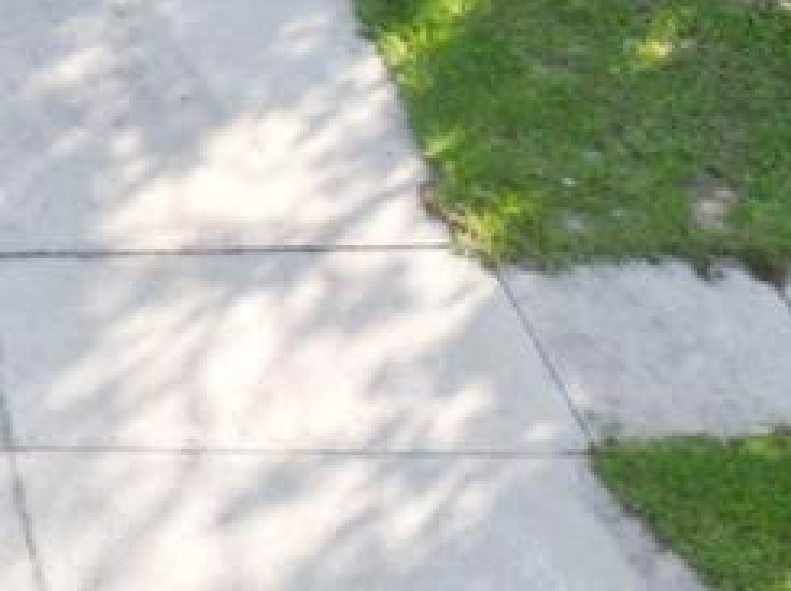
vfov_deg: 8.4
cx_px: -1033
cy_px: -933
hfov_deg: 10.9
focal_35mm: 157
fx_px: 3582
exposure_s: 1/1250
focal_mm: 6.72
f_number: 1.7
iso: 130
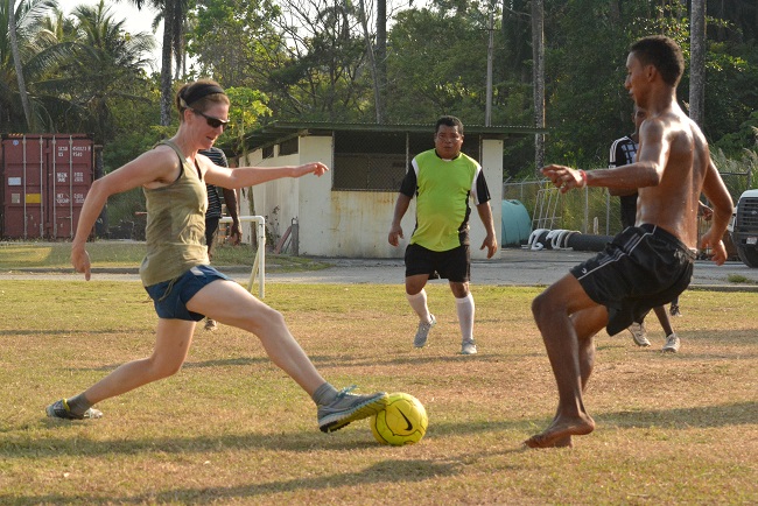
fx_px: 1738
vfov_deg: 16.6
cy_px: 253
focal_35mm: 82
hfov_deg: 24.6
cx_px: 379
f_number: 8
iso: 1600
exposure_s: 1/4000
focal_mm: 55
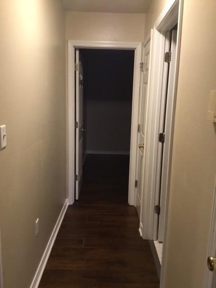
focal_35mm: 31
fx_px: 258
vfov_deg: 58.4
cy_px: 144
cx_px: 108
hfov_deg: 45.4
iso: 200
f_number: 2.4
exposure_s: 1/25
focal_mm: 3.3
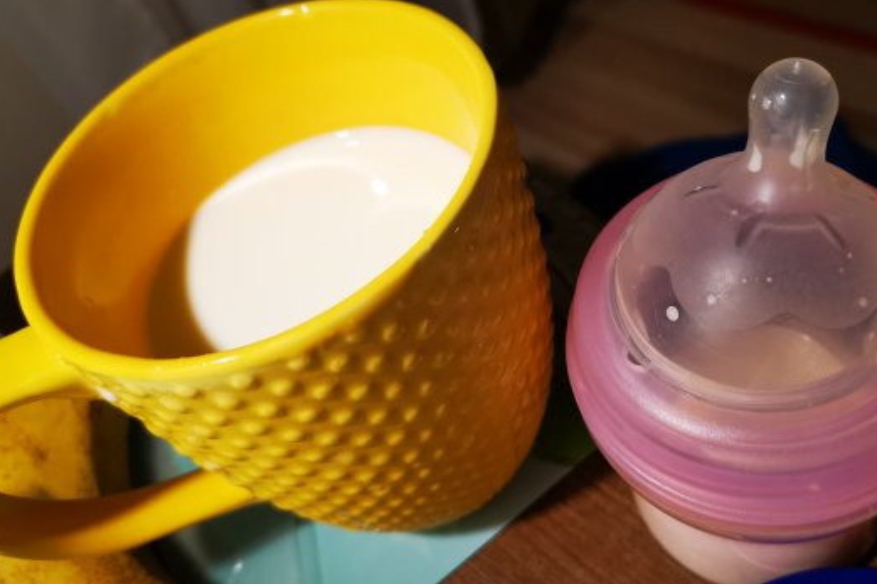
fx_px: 804
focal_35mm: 33
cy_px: 242
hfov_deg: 57.0
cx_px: 507
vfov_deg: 39.8
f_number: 1.8
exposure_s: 1/100
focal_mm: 5.58
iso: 320
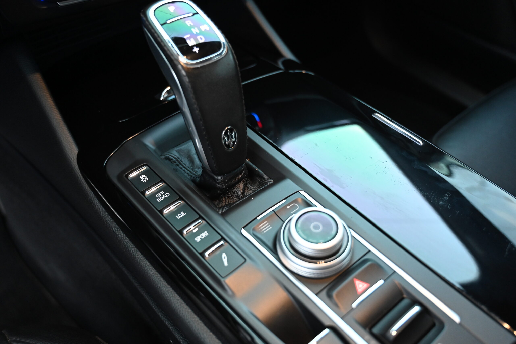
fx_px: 451
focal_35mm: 32
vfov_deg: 41.7
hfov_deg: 59.5
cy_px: 172
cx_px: 258
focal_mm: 31.5
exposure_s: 1/60
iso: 3600
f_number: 4
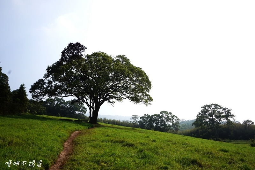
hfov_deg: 62.0
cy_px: 85
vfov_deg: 43.5
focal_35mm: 30
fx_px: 212
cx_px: 128
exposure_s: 1/200
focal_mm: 20
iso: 100
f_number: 14
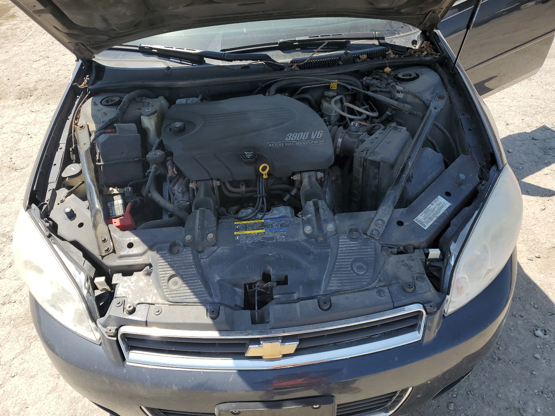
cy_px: 208
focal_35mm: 26
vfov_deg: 53.1
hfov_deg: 67.3
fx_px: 417
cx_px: 278
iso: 50
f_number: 1.5
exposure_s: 1/2000
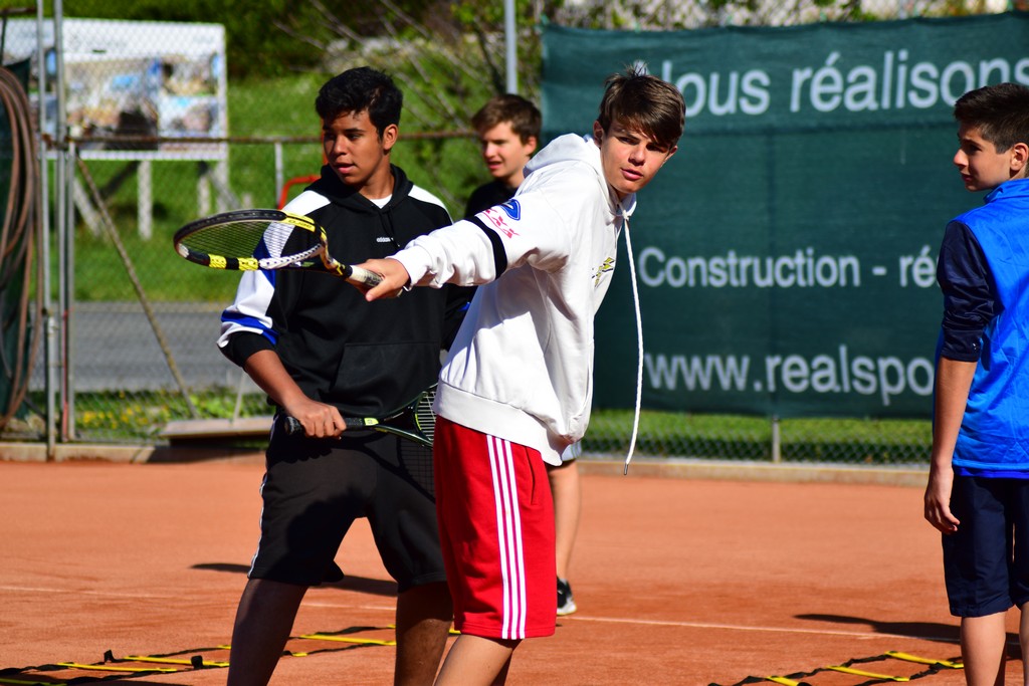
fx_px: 4974
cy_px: 343
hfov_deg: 11.8
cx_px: 514
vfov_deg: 7.9
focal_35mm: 174
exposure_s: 1/1250
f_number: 4.2
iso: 110
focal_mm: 116
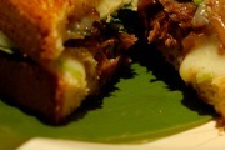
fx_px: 1612
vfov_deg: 5.3
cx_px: 181
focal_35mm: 258
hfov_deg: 8.0
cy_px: -48
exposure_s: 1/25
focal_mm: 50
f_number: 4
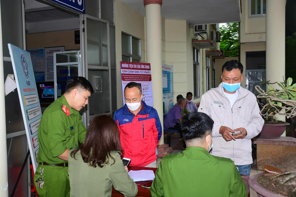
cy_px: 98
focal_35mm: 36
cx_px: 148
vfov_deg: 36.9
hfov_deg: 53.1
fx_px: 296
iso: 500
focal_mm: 24
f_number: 3.8
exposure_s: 1/200
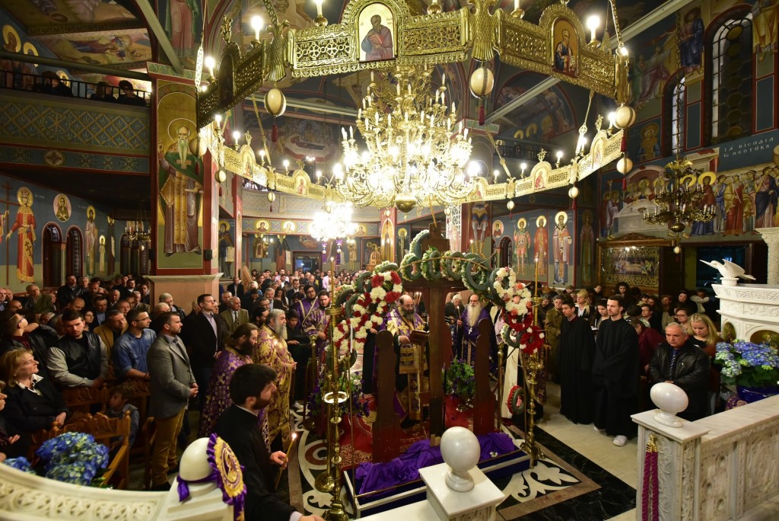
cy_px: 260
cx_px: 390
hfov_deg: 104.2
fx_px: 303
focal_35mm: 14
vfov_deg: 81.3
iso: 4000
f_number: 5
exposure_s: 1/50
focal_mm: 14
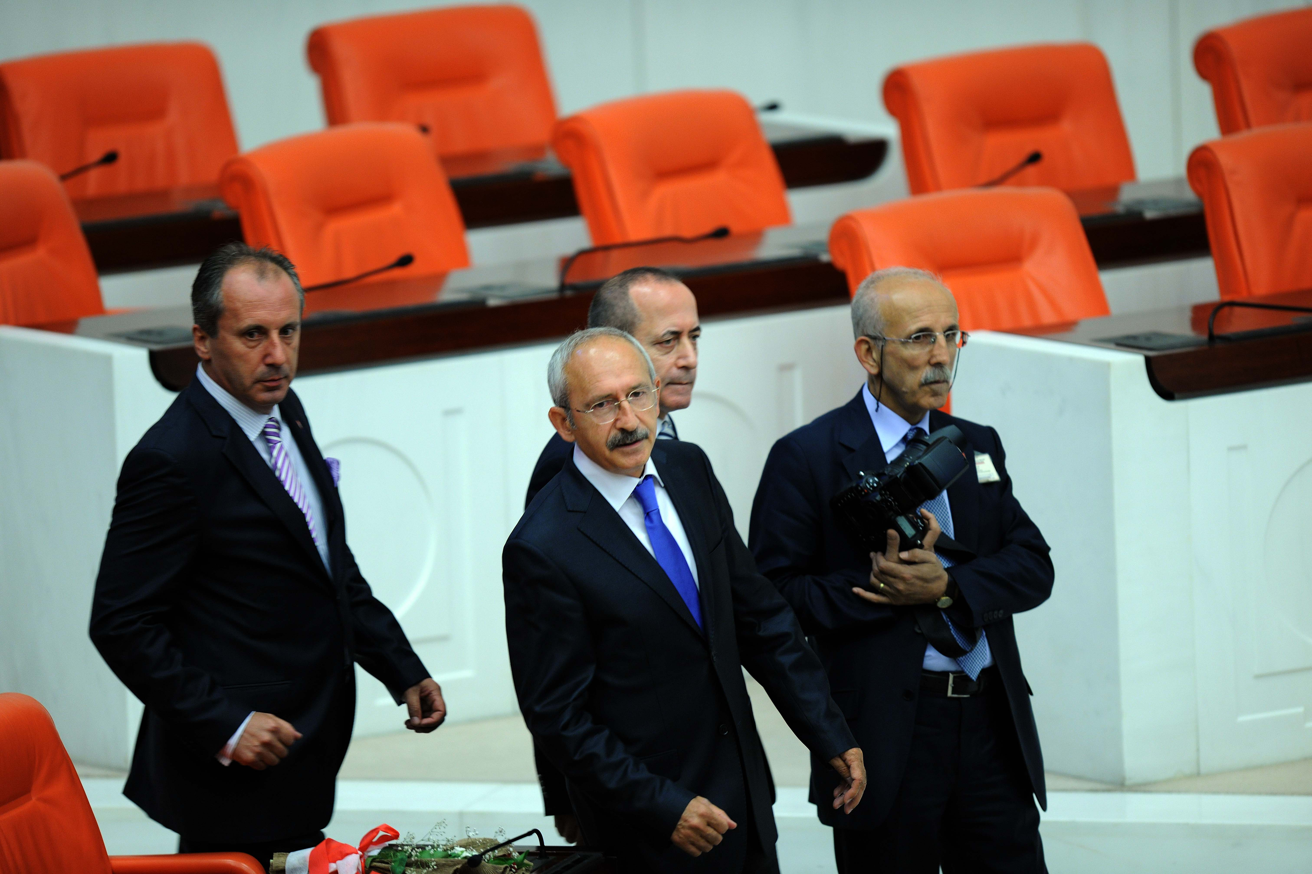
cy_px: 437
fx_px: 14577
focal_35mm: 400
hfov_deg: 5.2
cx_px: 656
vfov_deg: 3.4
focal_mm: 400
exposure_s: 1/160
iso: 800
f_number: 2.8
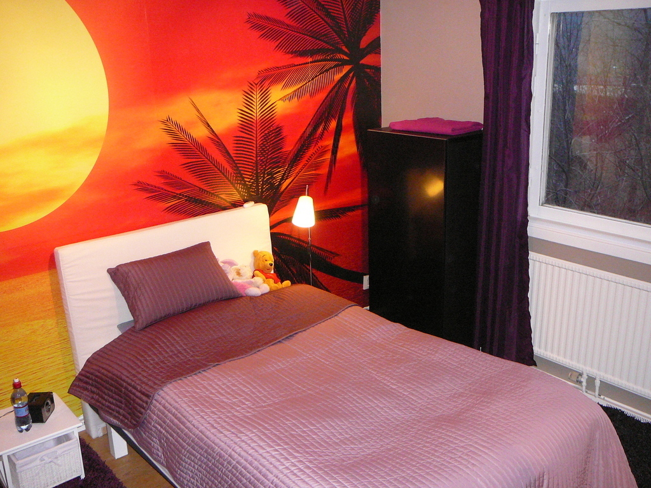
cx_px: 326
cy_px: 244
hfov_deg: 52.6
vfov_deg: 40.7
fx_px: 658
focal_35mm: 35
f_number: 2.8
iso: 400
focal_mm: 5.2
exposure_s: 1/30
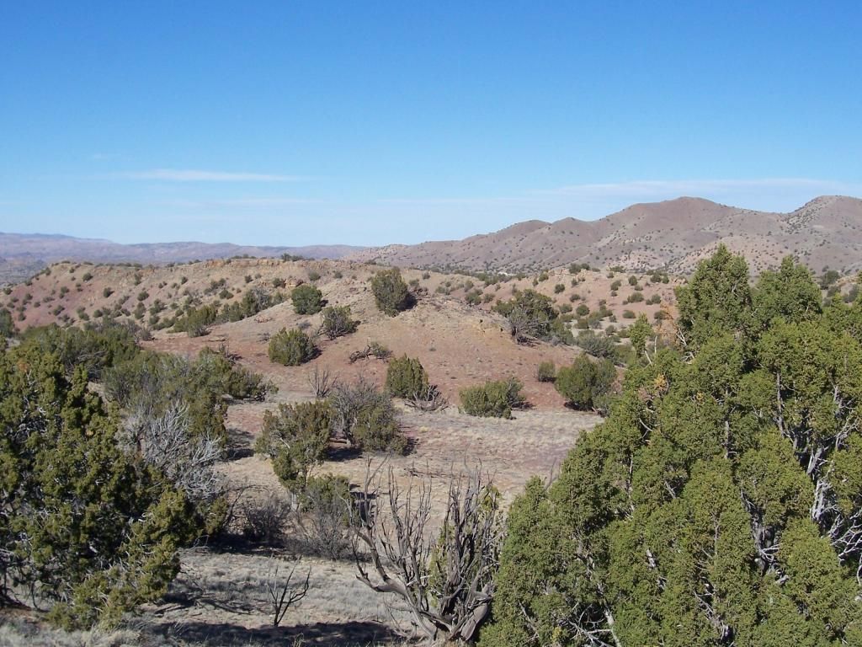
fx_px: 1320
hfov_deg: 36.2
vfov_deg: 27.5
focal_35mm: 53
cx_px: 431
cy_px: 324
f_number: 6.7
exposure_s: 1/500
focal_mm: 8.6
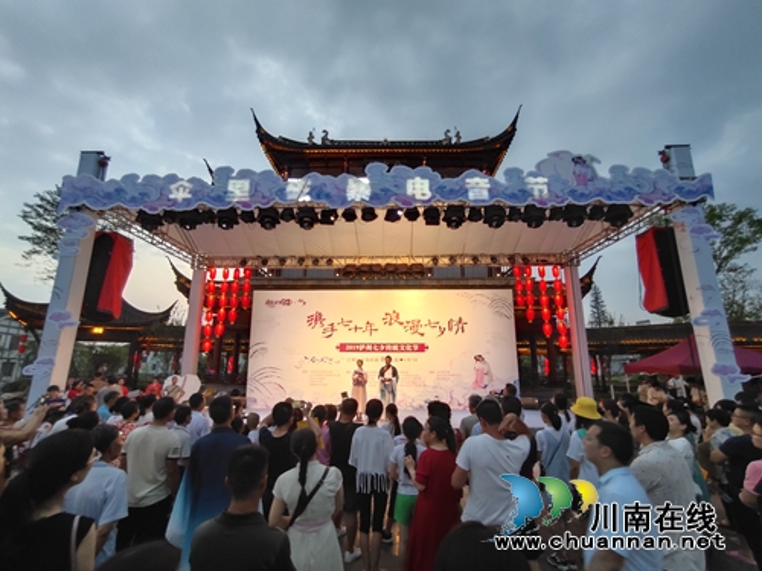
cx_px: 381
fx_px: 352
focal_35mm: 16
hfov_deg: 94.5
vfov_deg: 78.1
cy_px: 286
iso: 50
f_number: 2.2
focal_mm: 2.15
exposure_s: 1/241
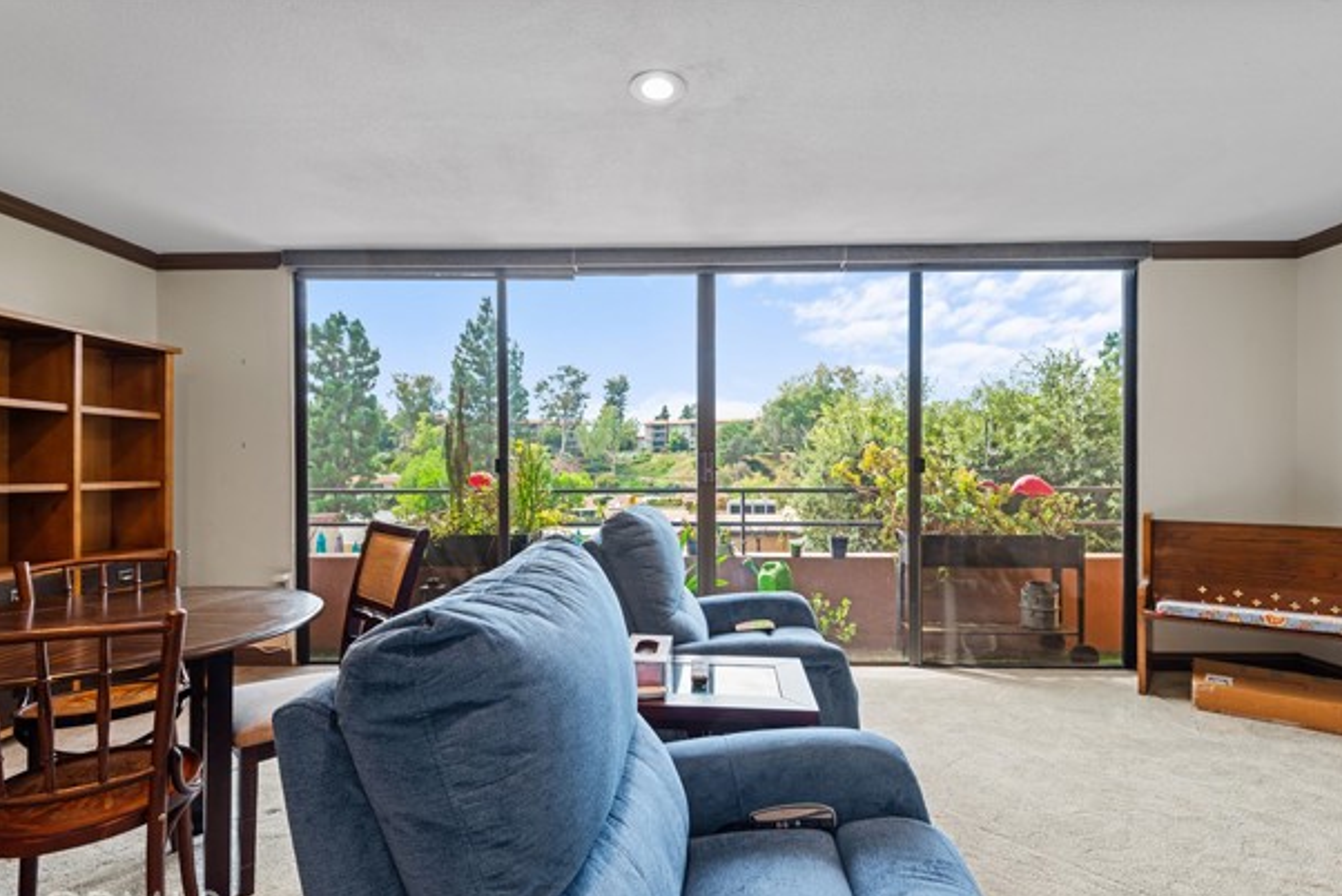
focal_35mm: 17
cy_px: 467
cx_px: 673
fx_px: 634
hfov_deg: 93.2
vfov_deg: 70.5
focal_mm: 16
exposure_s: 1/3
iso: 100
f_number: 7.1
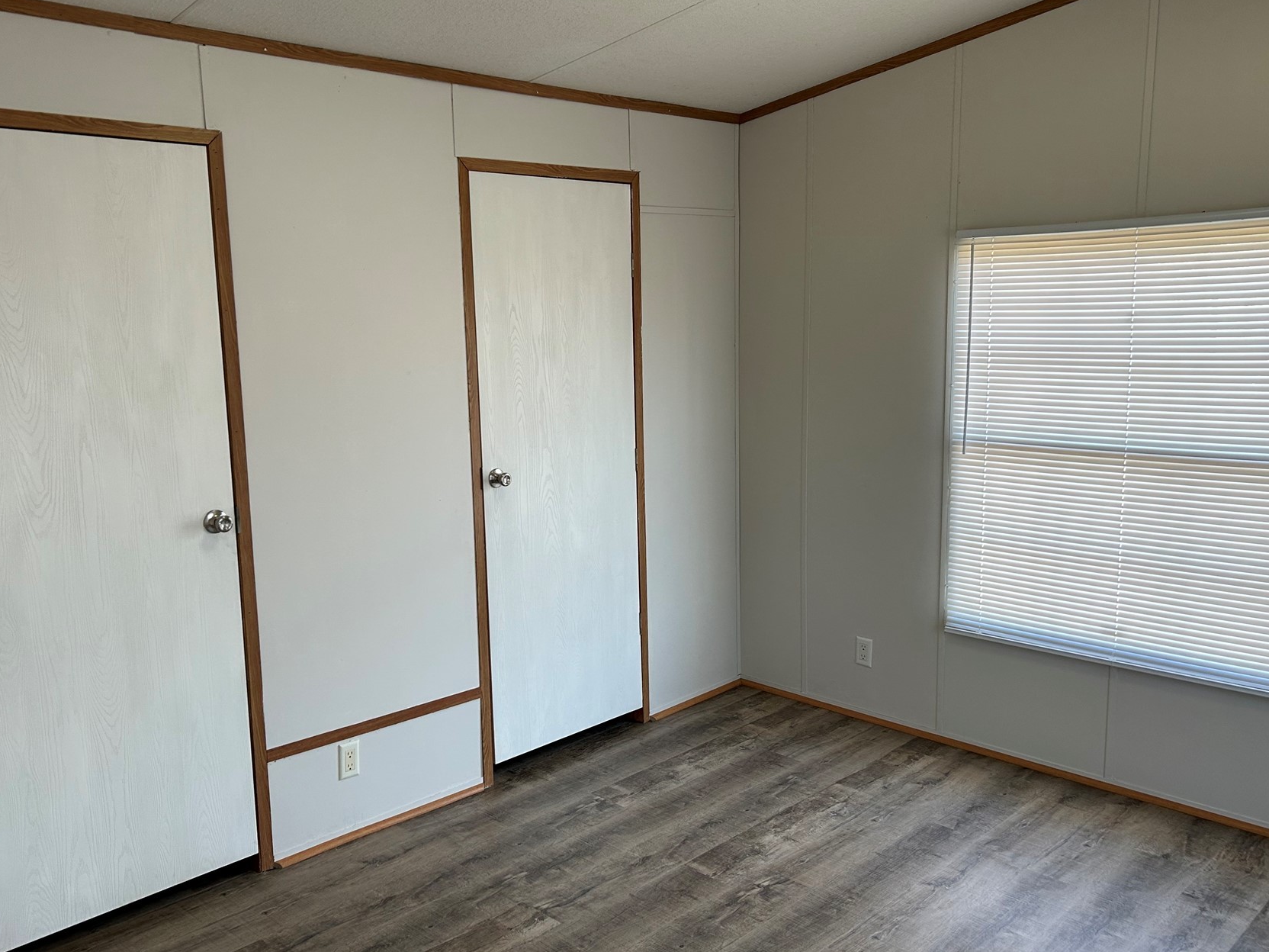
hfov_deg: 59.9
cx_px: 587
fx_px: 1100
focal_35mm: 30
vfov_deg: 46.8
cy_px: 471
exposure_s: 1/120
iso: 80
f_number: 1.5
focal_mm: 5.7
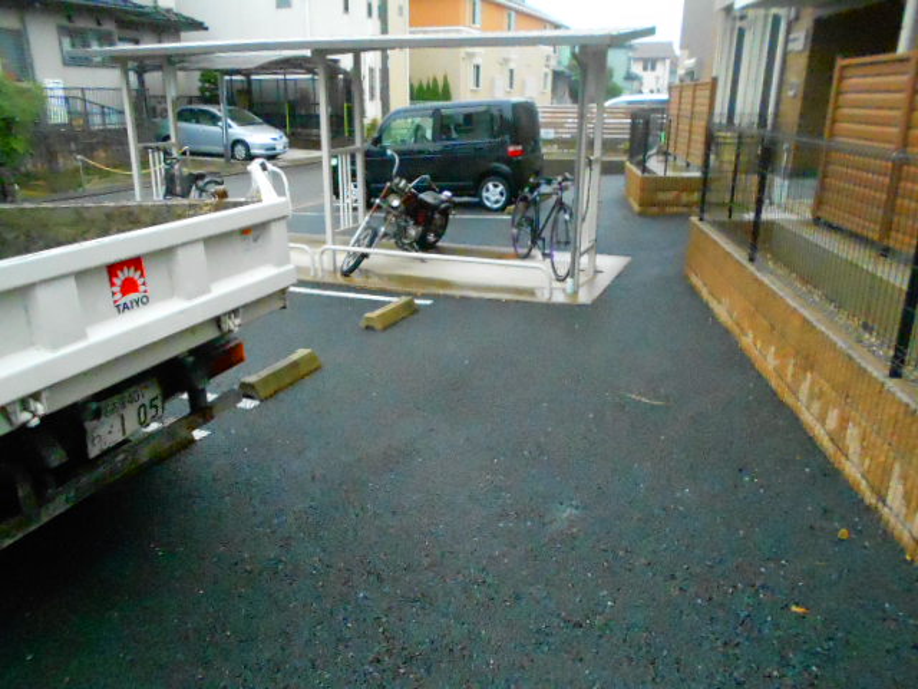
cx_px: 459
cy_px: 344
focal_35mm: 26
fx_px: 690
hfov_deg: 67.3
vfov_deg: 53.1
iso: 3200
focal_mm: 4.6
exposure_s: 1/640
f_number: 3.2
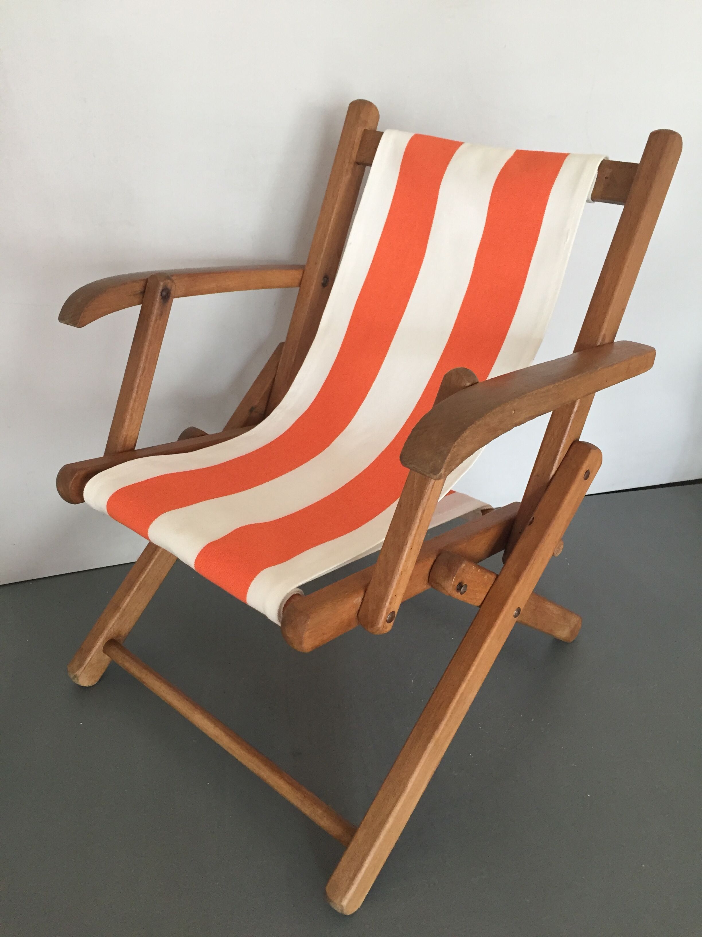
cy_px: 468
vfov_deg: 61.7
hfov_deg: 48.2
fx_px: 784
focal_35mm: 29
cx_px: 351
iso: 160
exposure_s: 1/33
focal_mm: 4.15
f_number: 2.2
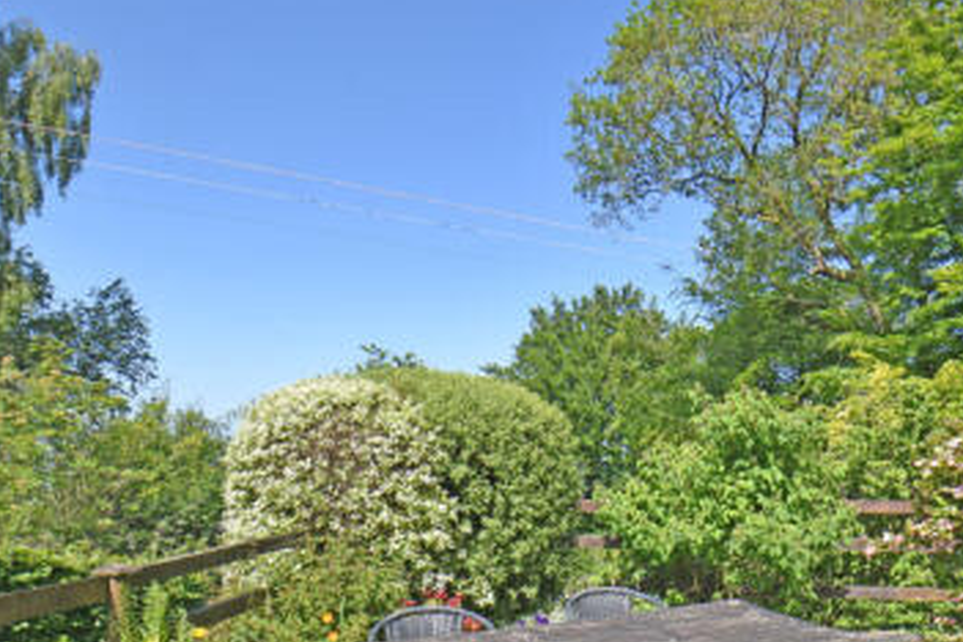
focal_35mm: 28
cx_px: 668
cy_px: 451
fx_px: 749
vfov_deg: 45.4
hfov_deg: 63.2
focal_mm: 10
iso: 180
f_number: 8
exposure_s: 1/250
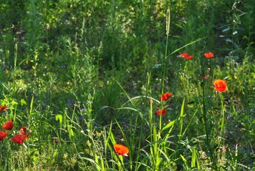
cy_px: 218
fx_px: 1206
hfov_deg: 11.8
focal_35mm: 170
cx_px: -57
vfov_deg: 8.0
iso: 200
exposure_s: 1/125
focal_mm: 42
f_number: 9
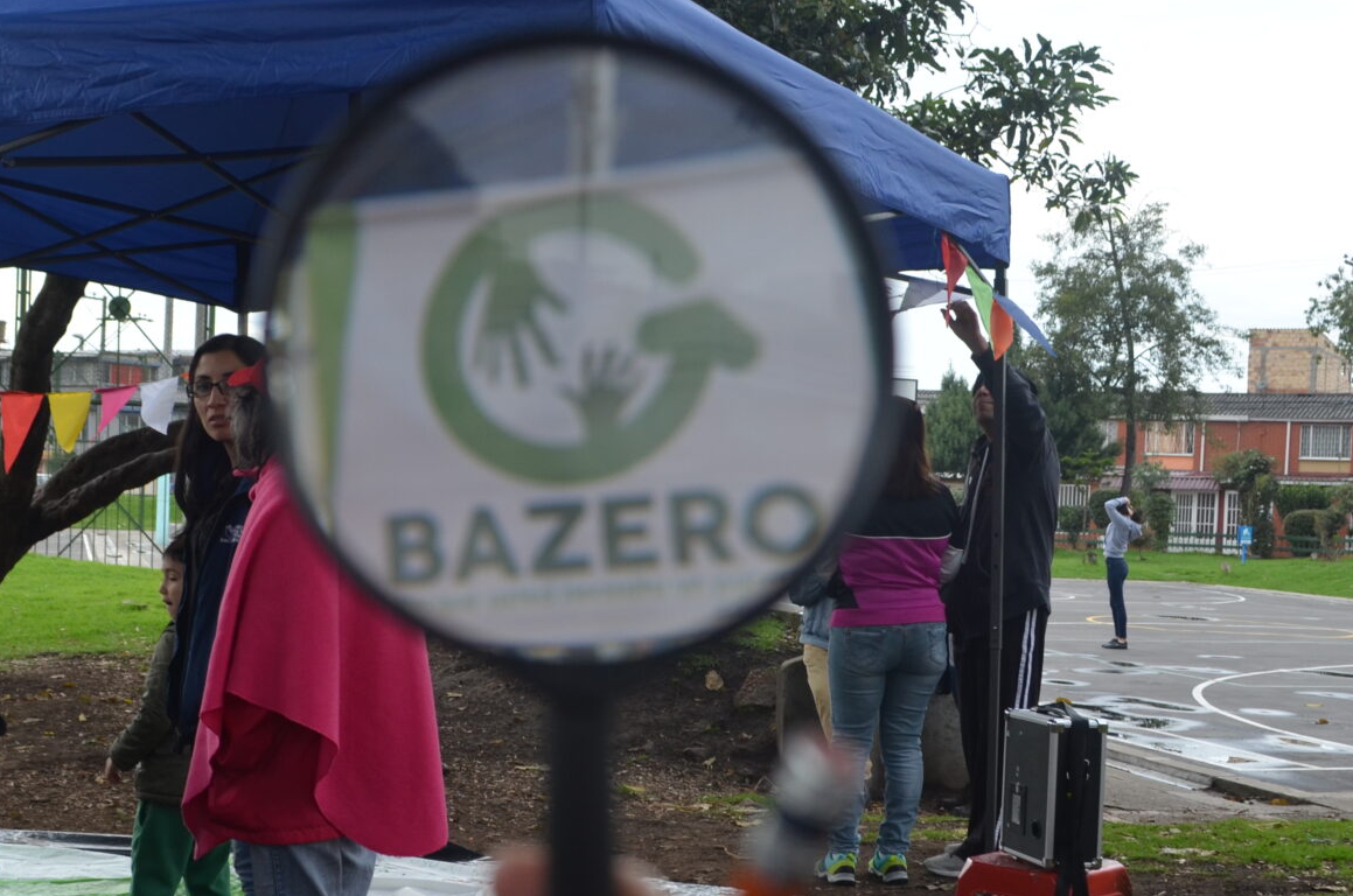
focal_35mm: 53
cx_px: 552
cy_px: 582
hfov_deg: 37.5
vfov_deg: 25.3
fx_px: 1988
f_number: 5.6
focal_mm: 20
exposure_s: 1/125
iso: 220
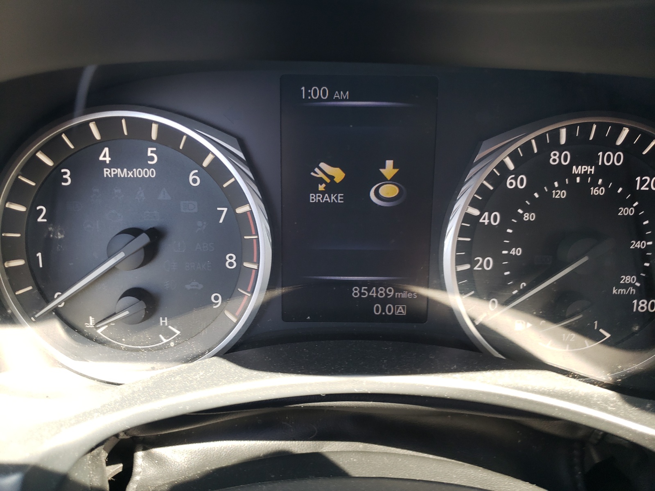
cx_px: 328
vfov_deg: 53.1
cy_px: 246
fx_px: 492
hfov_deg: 67.3
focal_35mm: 26
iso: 53
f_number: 1.5
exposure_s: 1/50
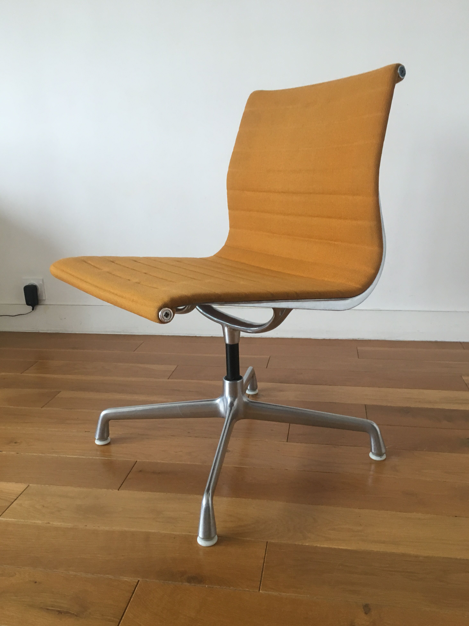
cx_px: 235
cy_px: 318
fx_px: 542
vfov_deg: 60.0
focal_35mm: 30
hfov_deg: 46.8
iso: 125
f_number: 2.2
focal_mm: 4.15
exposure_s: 1/33
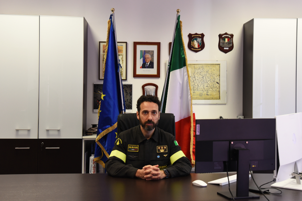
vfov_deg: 27.0
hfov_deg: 39.6
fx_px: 419
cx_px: 151
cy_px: 100
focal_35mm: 50
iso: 1600
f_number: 5.6
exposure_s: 1/60
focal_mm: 50
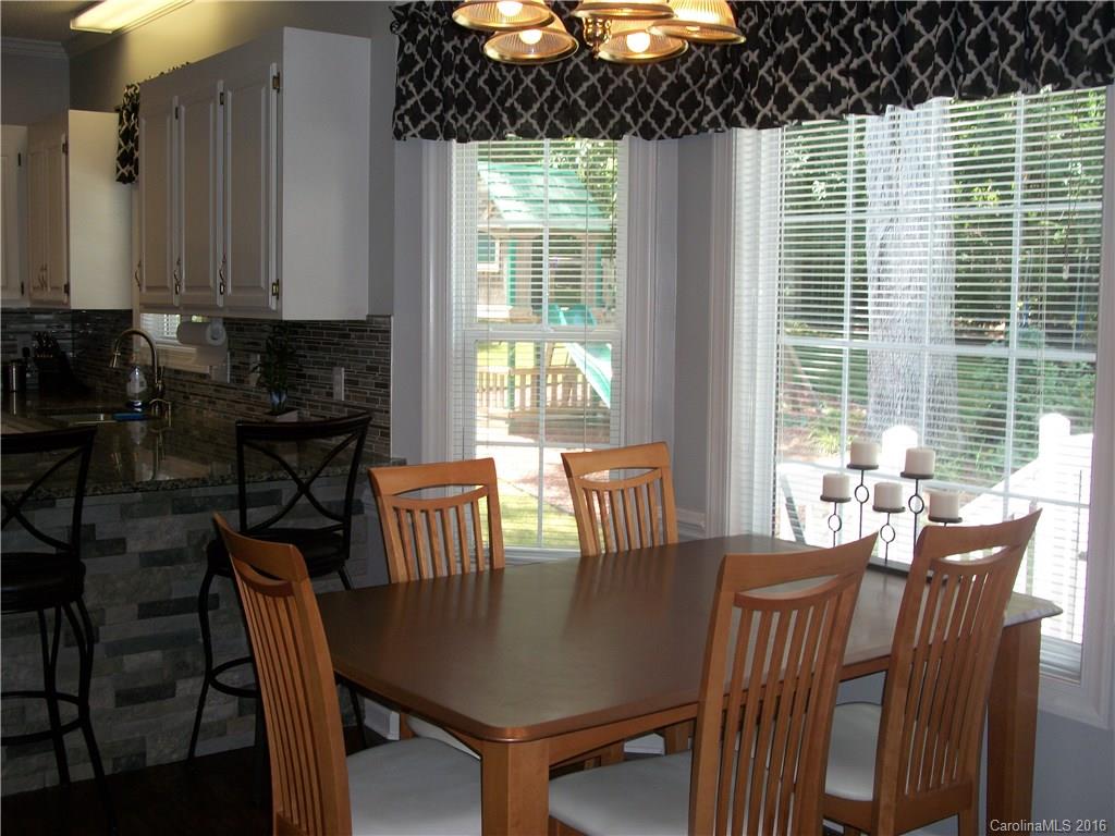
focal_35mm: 40
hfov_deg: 46.8
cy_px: 418
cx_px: 558
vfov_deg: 36.0
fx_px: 1288
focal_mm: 7.1
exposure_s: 1/60
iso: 80
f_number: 3.2
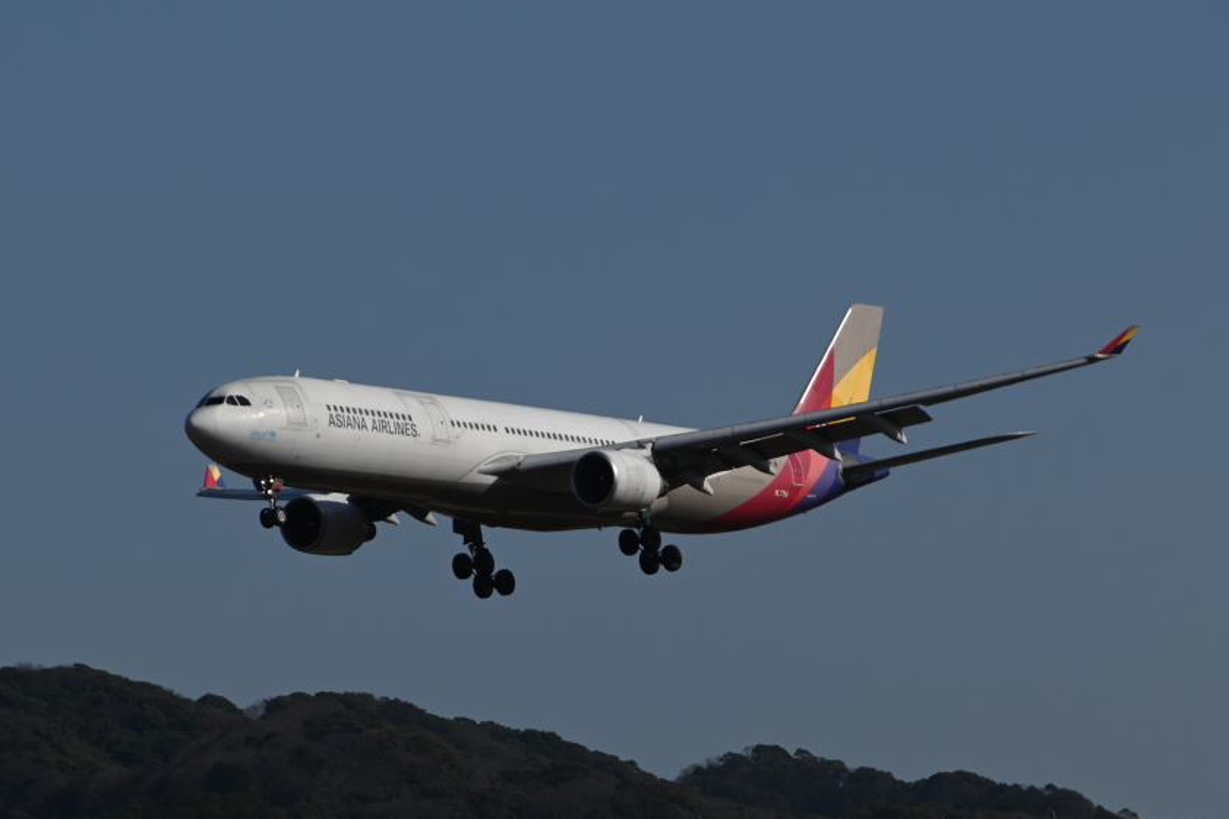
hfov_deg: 5.7
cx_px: 552
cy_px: 427
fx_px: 12289
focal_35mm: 360
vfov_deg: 3.8
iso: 200
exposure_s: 1/1600
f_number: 7.1
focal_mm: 210
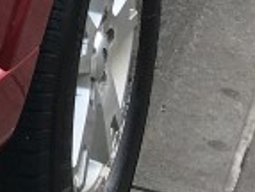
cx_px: -296
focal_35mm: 207
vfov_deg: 6.8
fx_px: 1529
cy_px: -256
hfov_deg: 8.9
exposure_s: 1/950
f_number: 2.2
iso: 25
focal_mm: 4.15
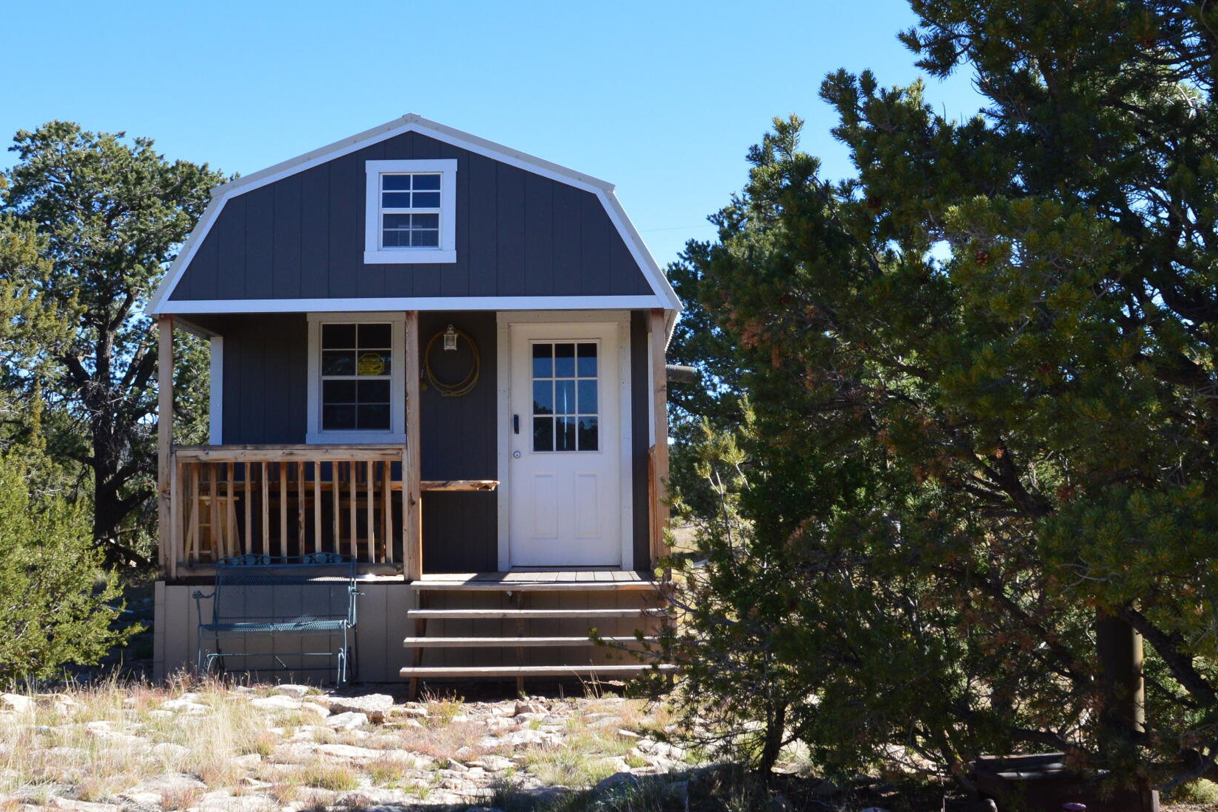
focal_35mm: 49
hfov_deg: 40.3
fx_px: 1658
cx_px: 535
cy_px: 330
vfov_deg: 27.5
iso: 400
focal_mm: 18
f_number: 10
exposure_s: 1/320
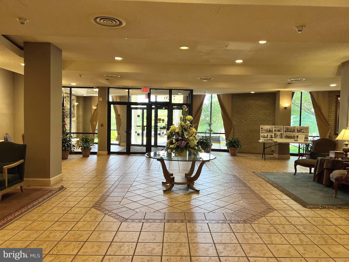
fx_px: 262
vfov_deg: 53.1
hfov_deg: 67.3
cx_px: 174
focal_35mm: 26
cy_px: 131
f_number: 1.5
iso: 125
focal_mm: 5.7
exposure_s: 1/120
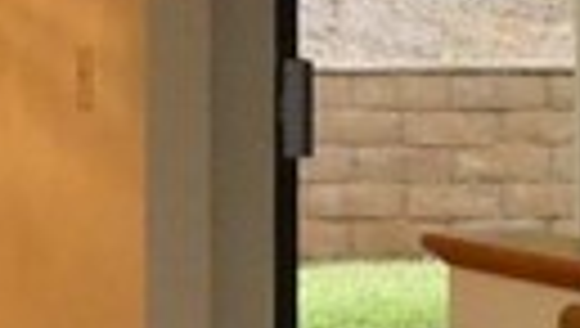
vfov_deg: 5.9
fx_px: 3188
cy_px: 76
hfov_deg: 10.4
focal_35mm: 207
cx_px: 427
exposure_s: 1/60
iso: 800
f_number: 3.3
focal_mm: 4.3
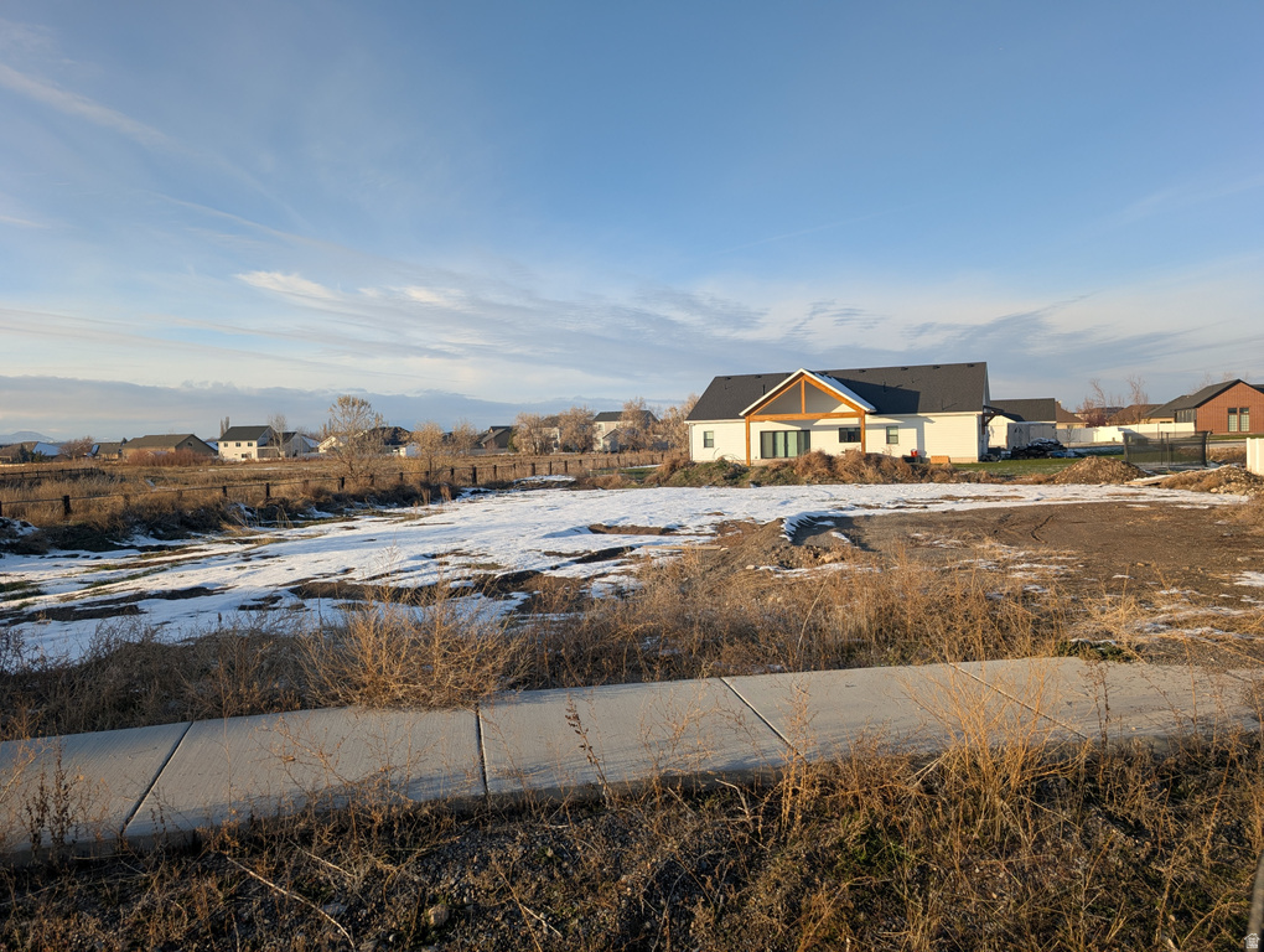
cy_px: 476
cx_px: 632
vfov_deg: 56.9
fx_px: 878
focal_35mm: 24
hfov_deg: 71.5
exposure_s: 1/728
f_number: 1.68
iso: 20
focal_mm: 6.9
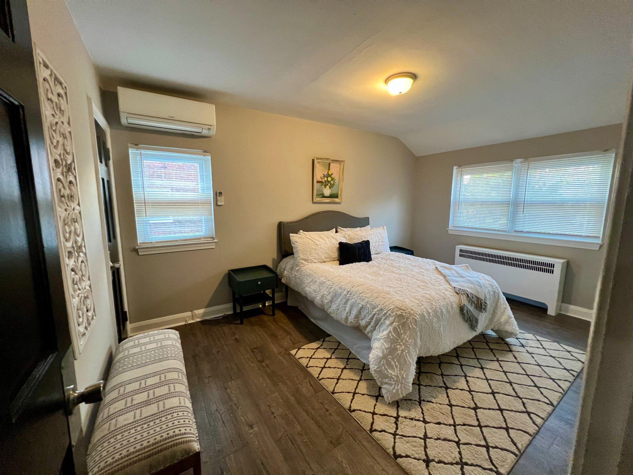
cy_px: 238
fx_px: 238
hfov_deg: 106.2
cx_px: 316
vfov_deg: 89.9
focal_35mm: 13
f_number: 1.8
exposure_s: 1/60
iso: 400
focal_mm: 1.57
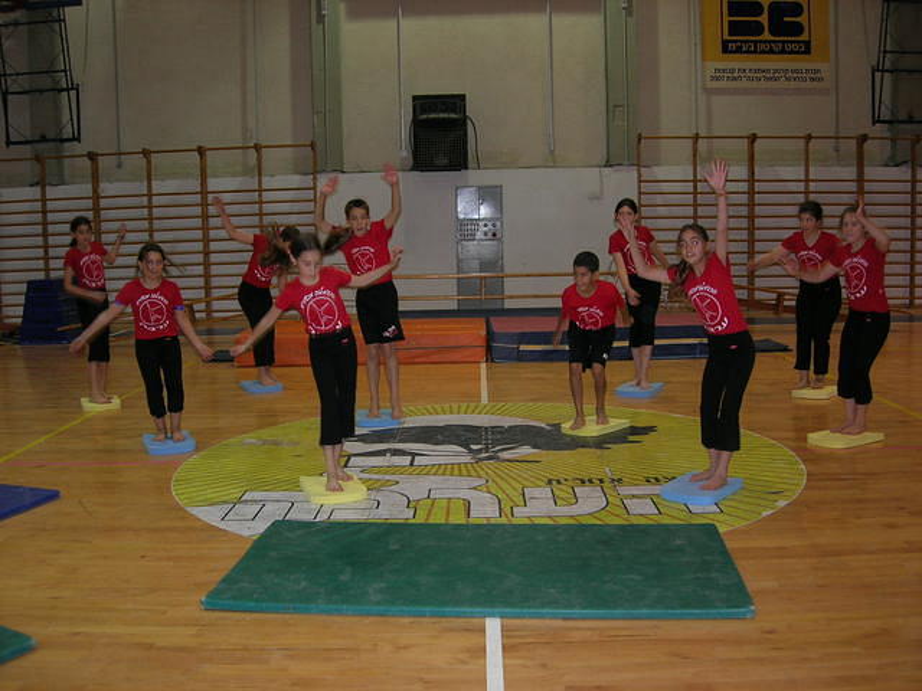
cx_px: 461
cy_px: 346
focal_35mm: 38
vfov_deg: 37.7
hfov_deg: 49.0
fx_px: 1012
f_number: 2.8
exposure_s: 1/60.1
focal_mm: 7.8
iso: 88
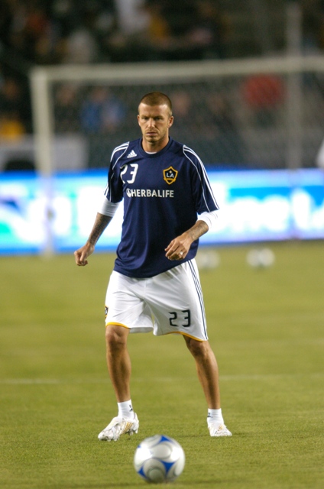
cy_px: 244
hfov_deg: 2.3
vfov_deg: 3.4
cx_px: 162
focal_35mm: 600
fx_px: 8135
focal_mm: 400
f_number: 2.8
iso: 1000
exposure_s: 1/400
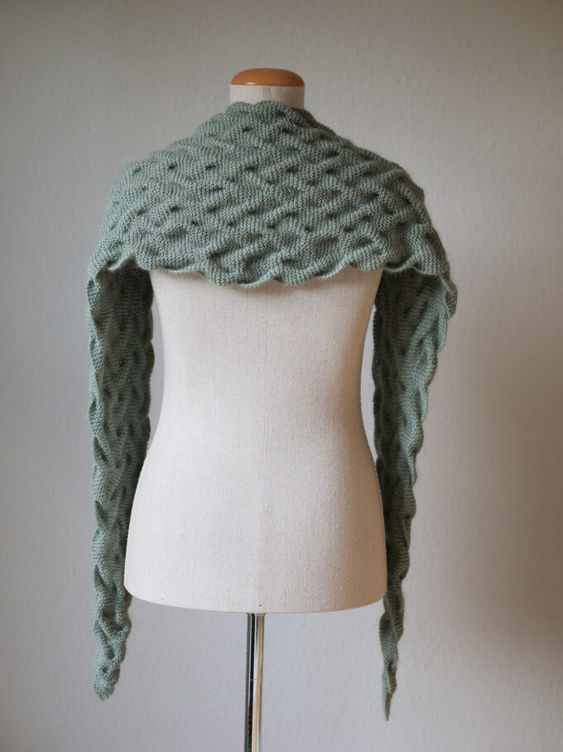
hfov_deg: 14.8
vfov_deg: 19.6
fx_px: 2169
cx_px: 282
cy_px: 376
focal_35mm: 100
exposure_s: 1/160
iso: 200
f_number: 1.7
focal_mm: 50
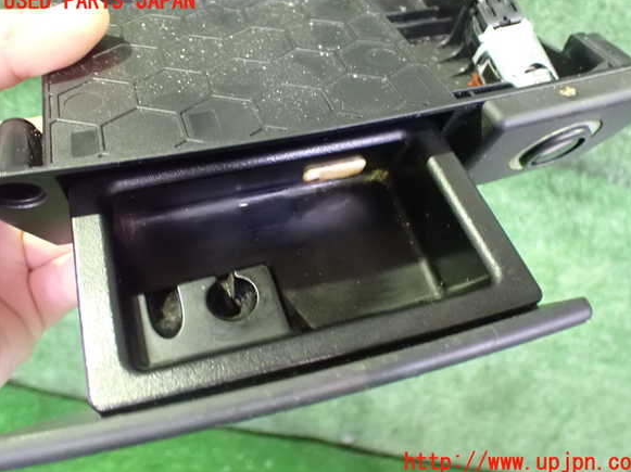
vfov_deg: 45.4
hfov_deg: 58.4
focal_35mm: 31
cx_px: 324
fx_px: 565
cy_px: 232
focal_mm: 5.4
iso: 1600
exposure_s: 1/15
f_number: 2.3
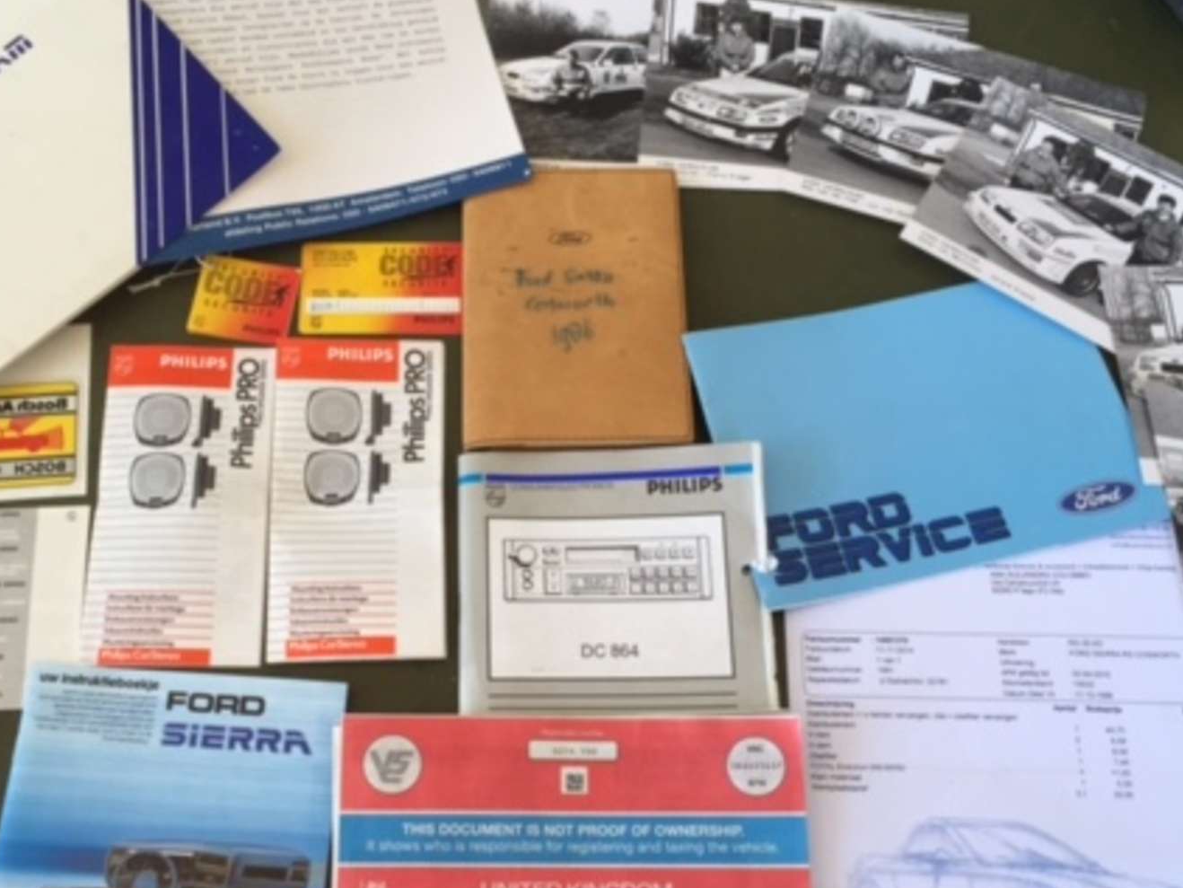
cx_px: 517
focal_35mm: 44
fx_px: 1504
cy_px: 511
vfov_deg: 32.8
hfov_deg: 42.9
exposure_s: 1/120
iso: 40
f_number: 2.2
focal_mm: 4.15
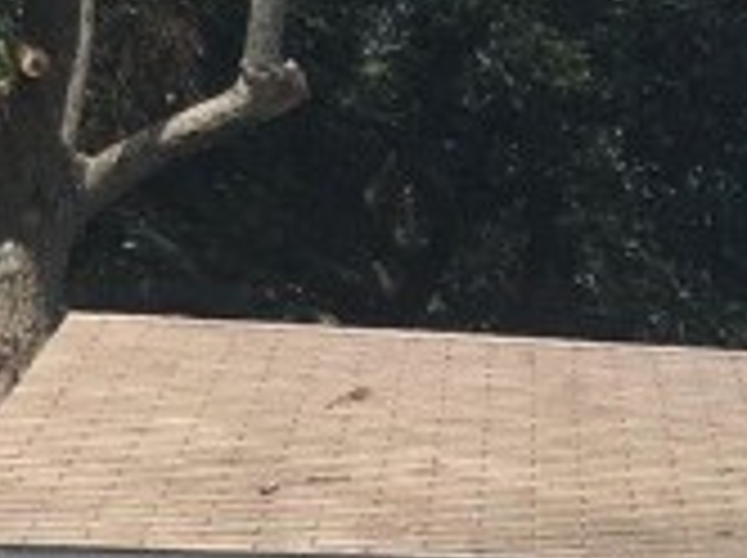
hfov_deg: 9.2
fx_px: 3857
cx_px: 2120
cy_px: 994
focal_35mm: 179
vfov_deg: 8.0
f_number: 2.2
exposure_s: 1/1479
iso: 25
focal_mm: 4.15
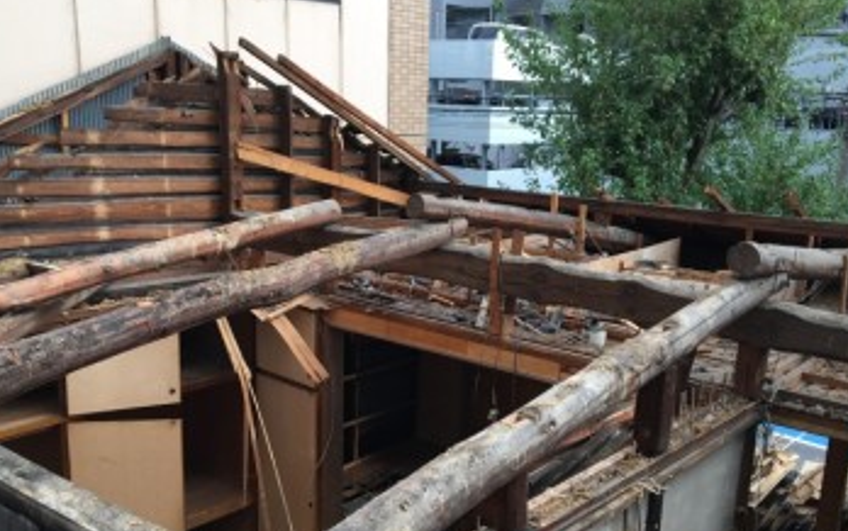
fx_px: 879
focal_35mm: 38
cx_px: 465
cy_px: 337
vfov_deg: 33.4
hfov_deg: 51.4
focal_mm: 4.15
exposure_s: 1/120
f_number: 2.2
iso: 25
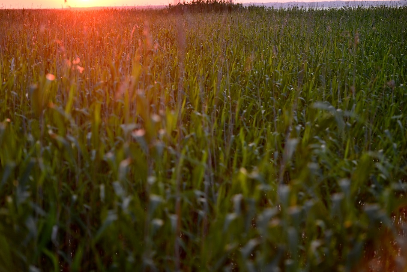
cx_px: 204
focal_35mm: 102
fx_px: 1153
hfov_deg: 20.0
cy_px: 136
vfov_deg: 13.4
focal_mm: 102
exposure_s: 1/250
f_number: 4.5
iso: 500
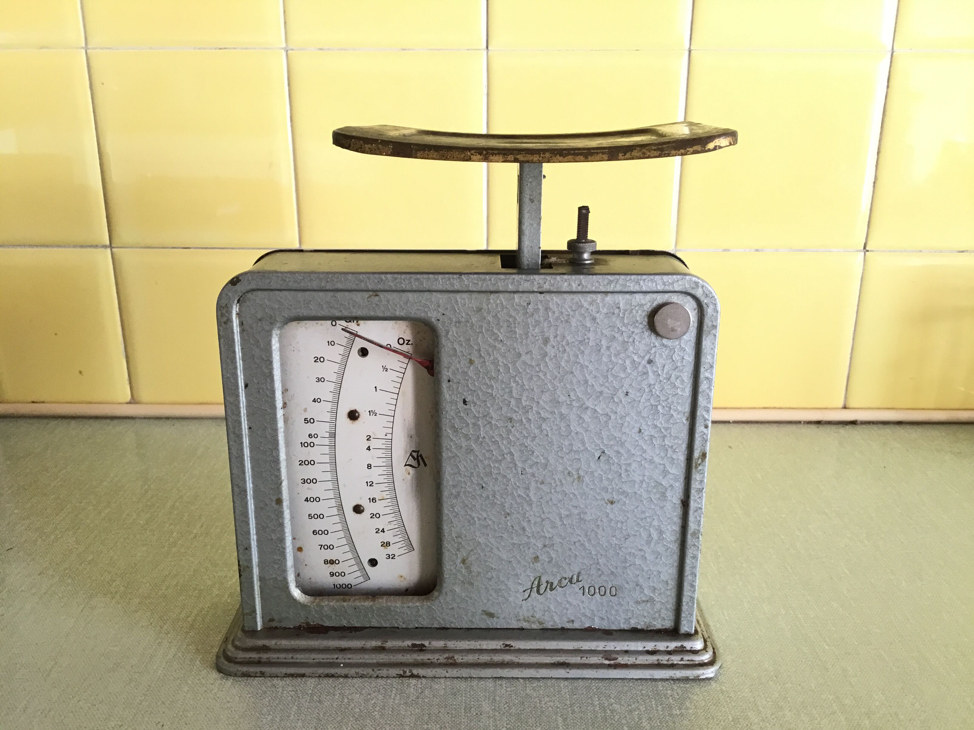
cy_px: 365
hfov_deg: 58.4
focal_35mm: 31
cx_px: 487
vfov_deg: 45.4
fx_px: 872
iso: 50
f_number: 2.4
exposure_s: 1/33
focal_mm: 3.3
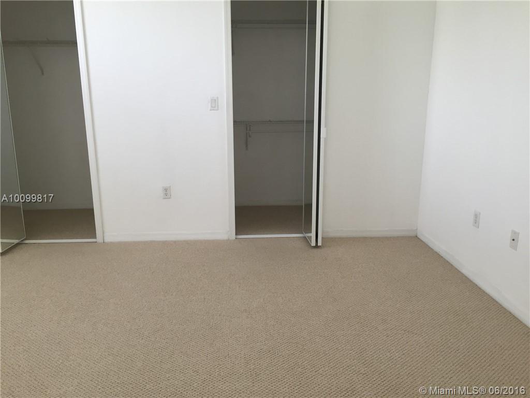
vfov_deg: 48.2
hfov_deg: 61.7
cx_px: 265
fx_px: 444
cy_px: 199
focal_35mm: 29
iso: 64
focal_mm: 4.15
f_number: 2.2
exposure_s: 1/30
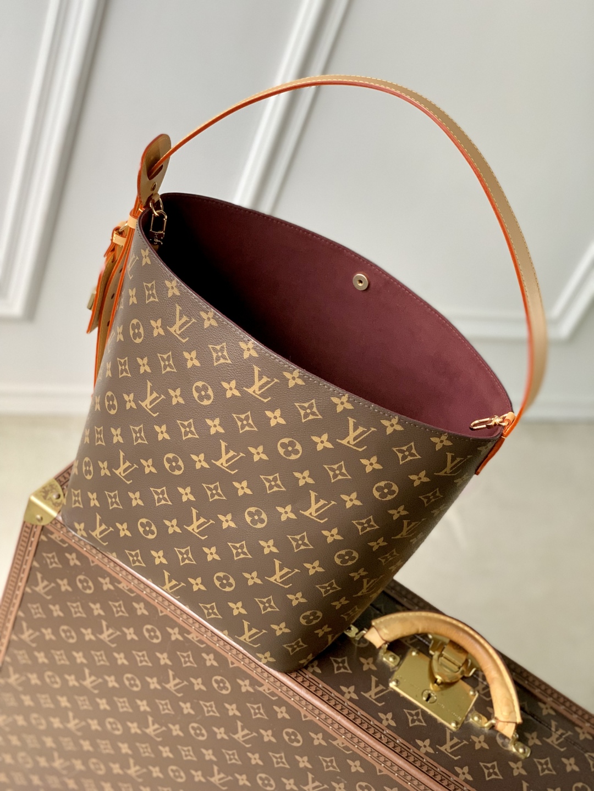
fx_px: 1190
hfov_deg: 28.0
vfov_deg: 36.8
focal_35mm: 52
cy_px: 396
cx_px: 297
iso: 125
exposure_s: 1/110
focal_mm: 6
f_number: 2.4
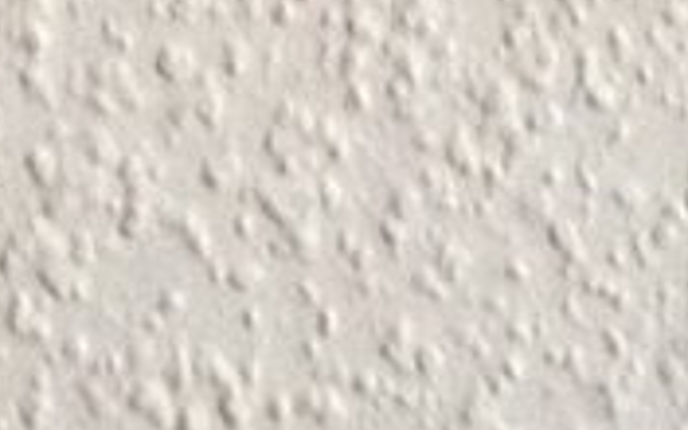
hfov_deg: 7.5
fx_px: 5269
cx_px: 395
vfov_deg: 4.3
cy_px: -1398
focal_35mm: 281
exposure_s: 1/20
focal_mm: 4.28
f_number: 2.4
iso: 250
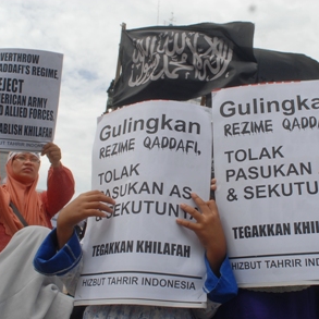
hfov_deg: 42.5
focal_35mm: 39
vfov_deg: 42.8
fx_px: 407
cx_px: 200
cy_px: 160
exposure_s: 1/320
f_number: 9
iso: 100
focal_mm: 20
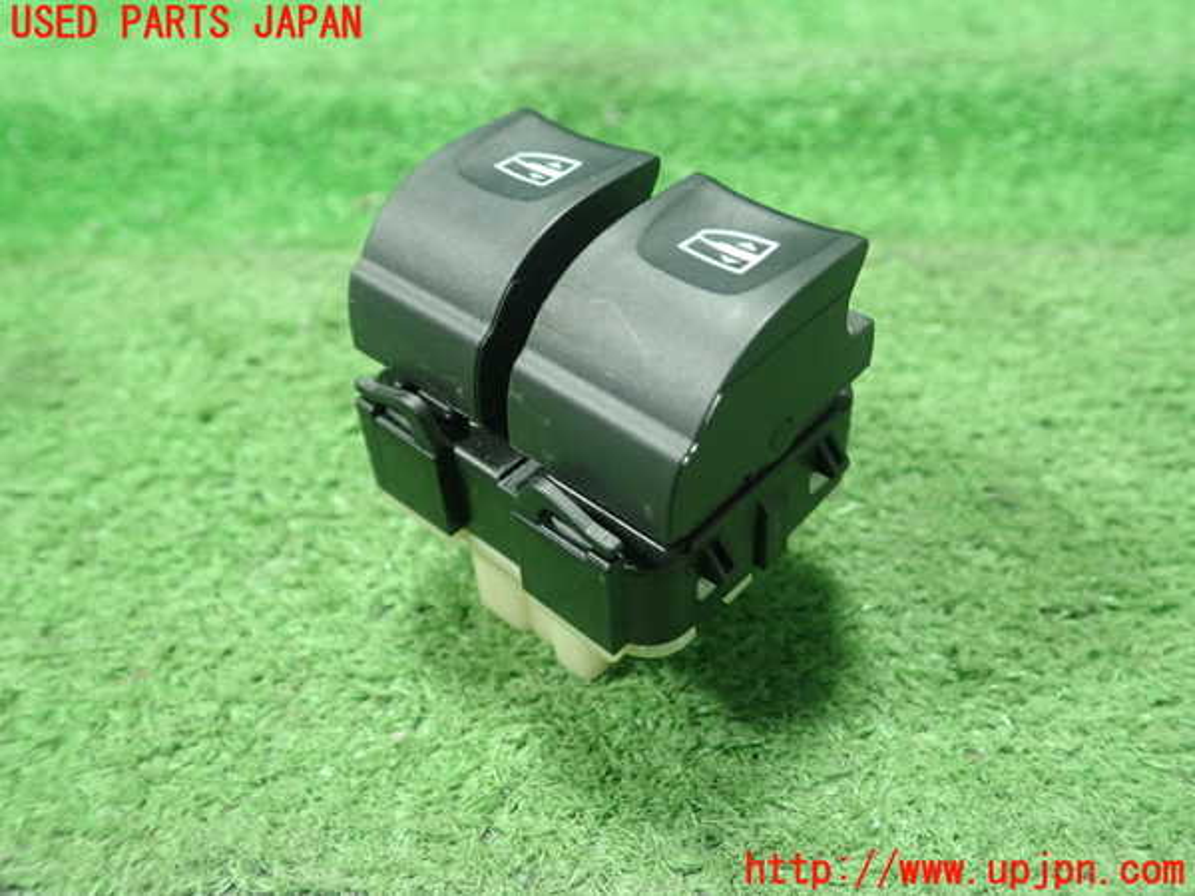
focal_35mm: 30
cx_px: 598
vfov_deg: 46.8
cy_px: 448
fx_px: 1036
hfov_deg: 60.0
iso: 800
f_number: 2.3
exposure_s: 1/125
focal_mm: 5.5
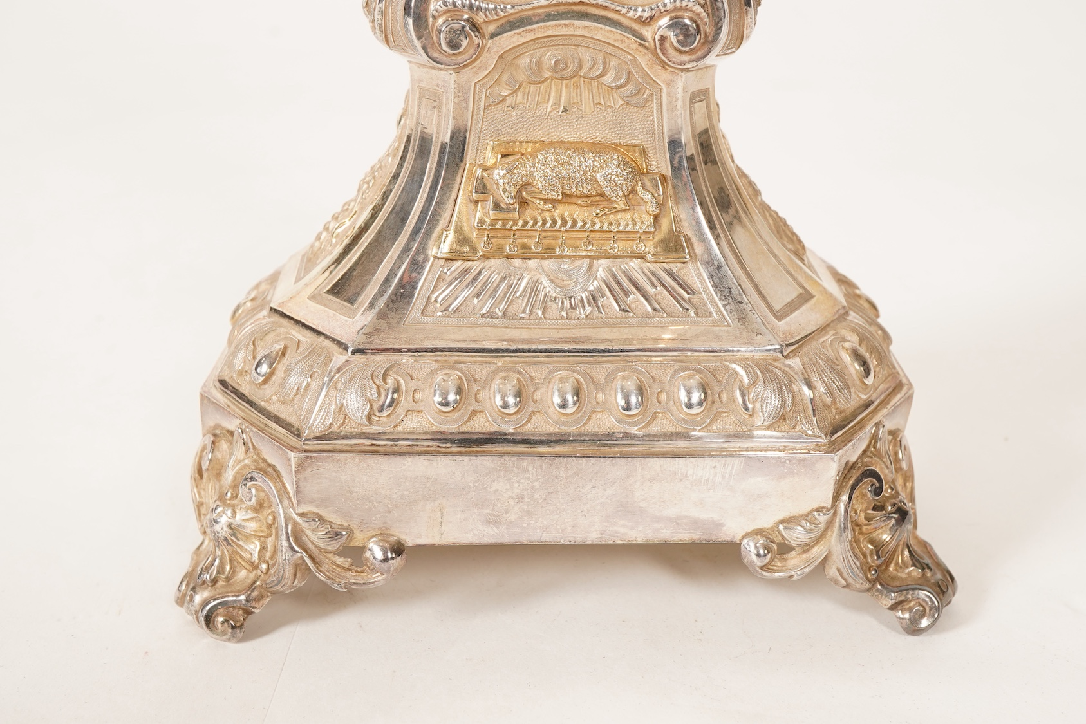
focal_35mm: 45
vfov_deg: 29.9
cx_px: 543
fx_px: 1358
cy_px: 362
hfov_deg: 43.6
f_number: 14
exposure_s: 1/125
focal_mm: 30
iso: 500
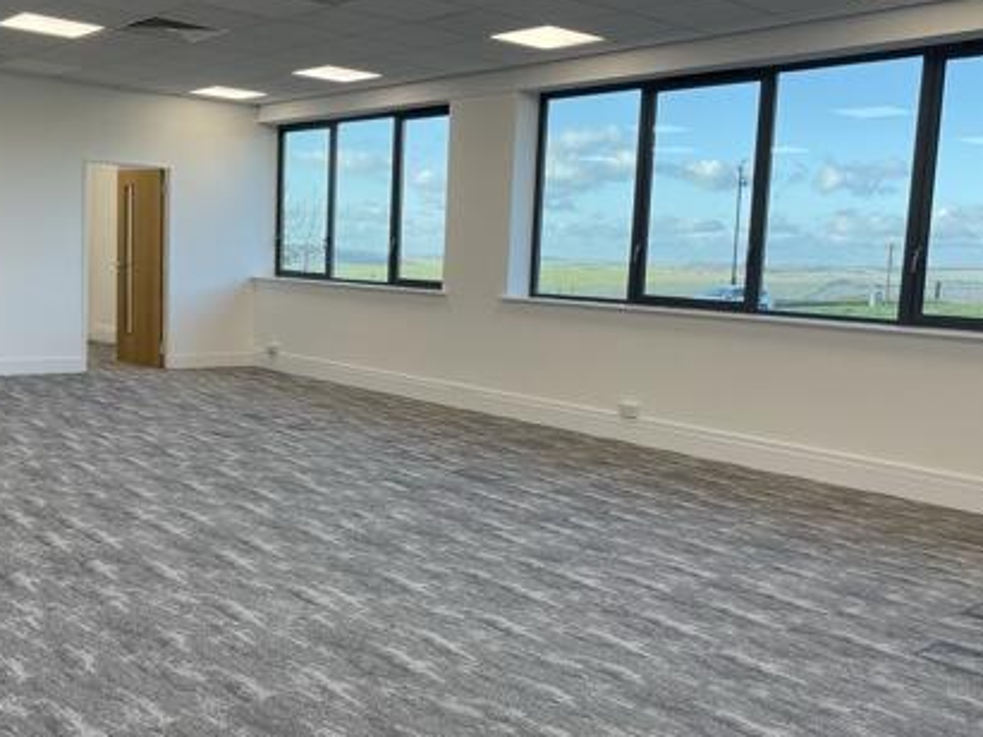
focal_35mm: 38
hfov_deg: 48.8
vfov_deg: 37.7
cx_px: 416
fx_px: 1079
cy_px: 373
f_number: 1.6
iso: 32
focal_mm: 5.1
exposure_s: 1/263
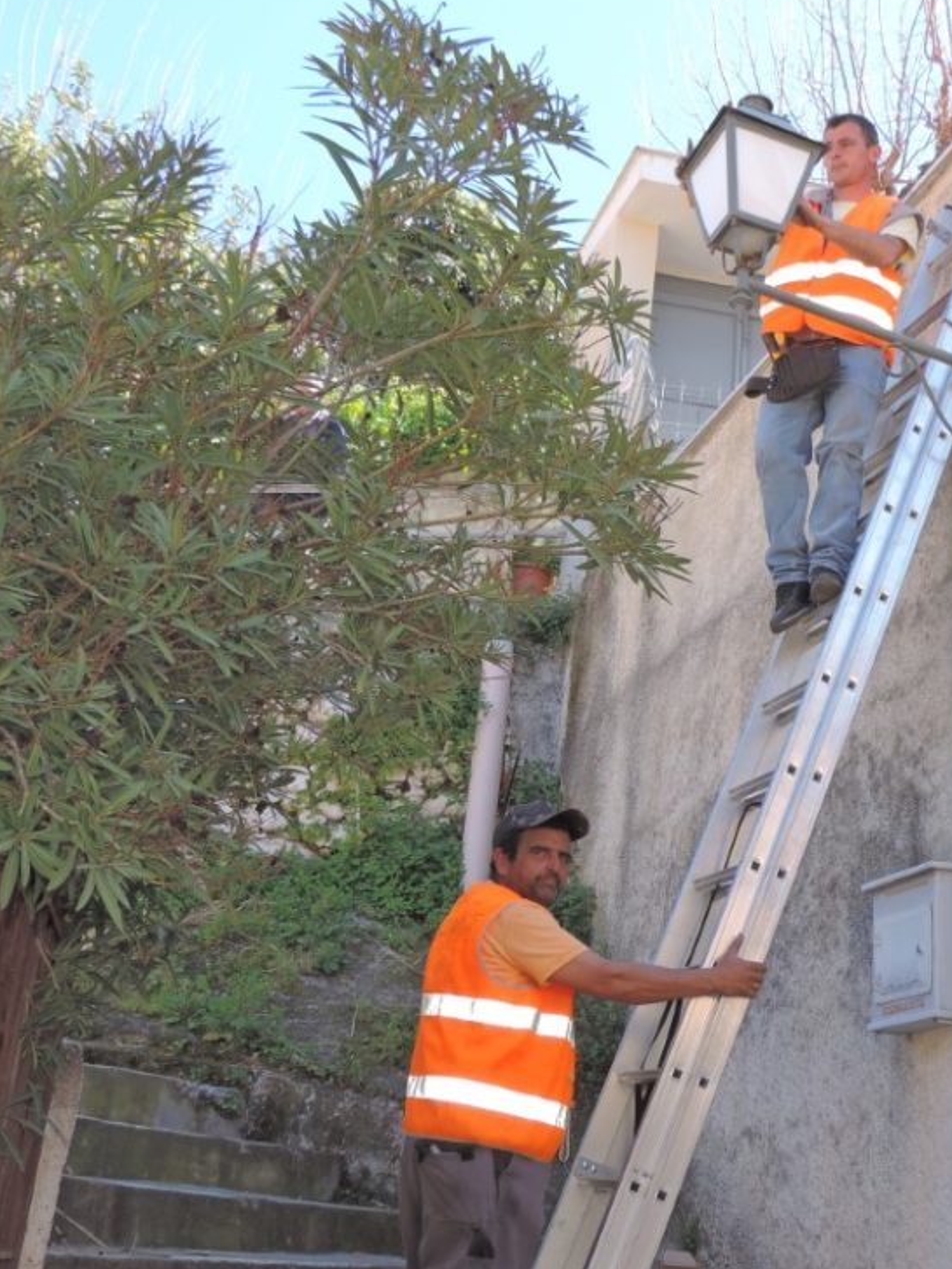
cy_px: 623
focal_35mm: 45
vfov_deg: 42.1
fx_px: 1649
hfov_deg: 31.9
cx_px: 638
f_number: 3.2
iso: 80
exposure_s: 1/160
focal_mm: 5.8
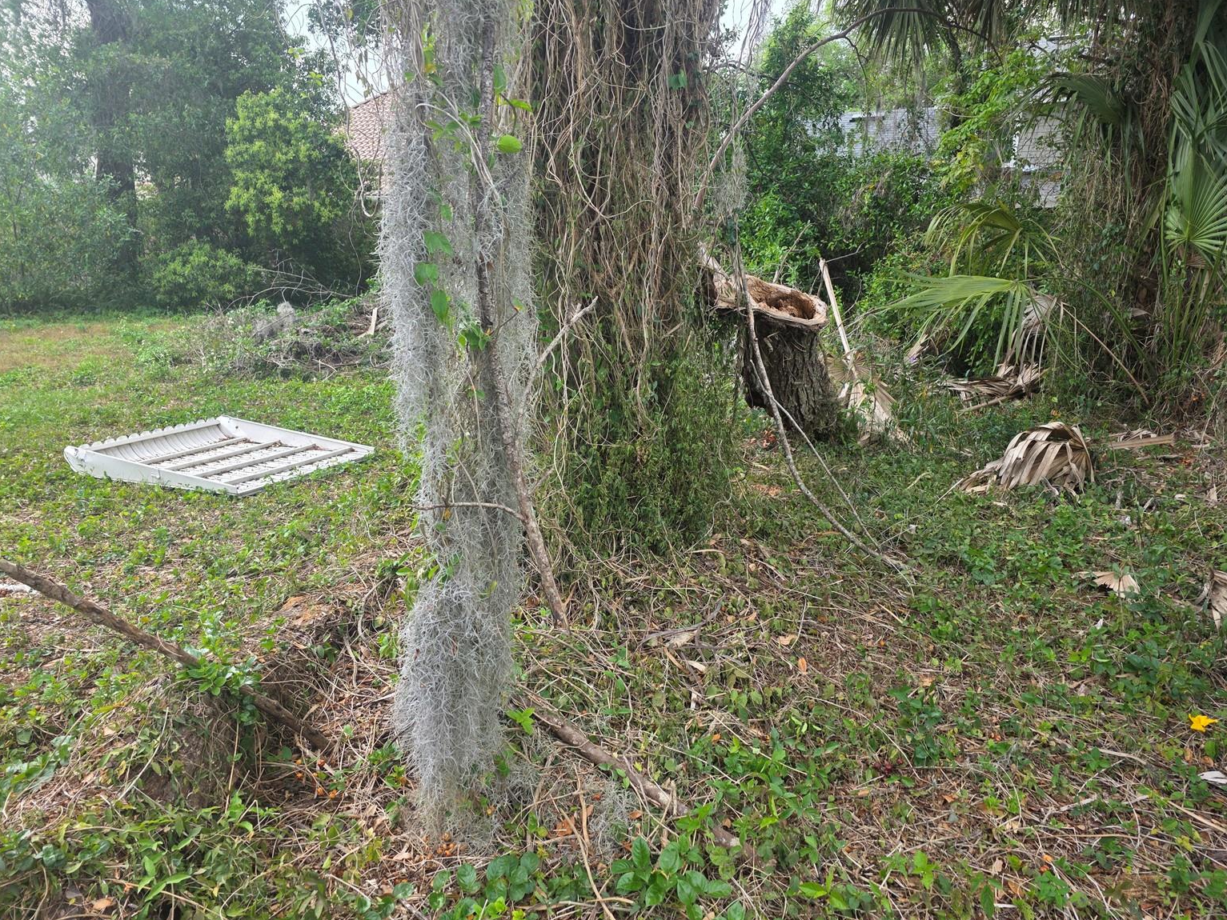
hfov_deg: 71.6
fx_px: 851
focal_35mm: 24
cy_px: 476
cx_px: 625
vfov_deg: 56.8
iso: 20
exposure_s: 1/180
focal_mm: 6.3
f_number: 1.7
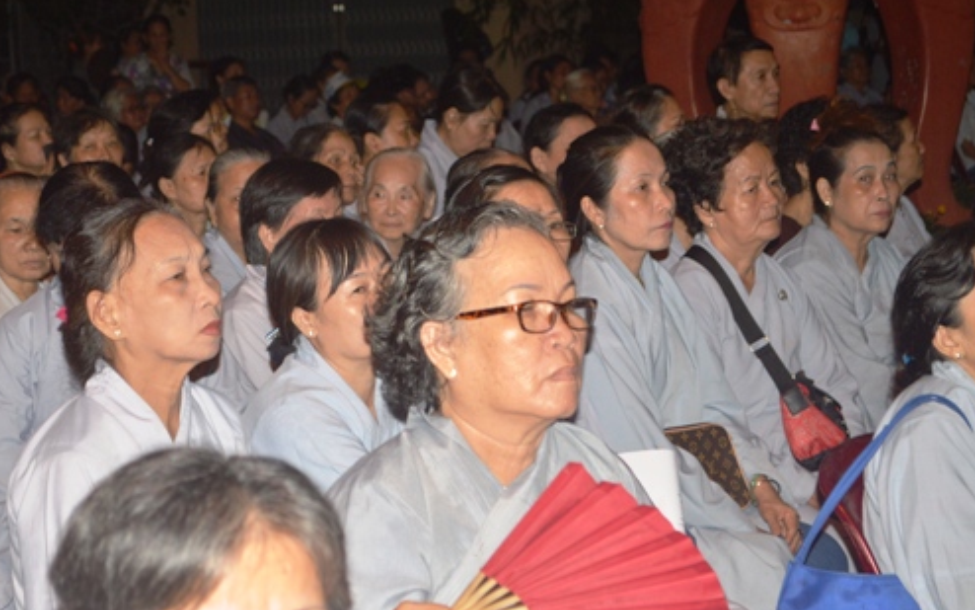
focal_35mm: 95
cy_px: 282
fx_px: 2525
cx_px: 353
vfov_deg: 13.8
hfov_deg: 21.8
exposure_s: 1/60
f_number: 5.6
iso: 400
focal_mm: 48
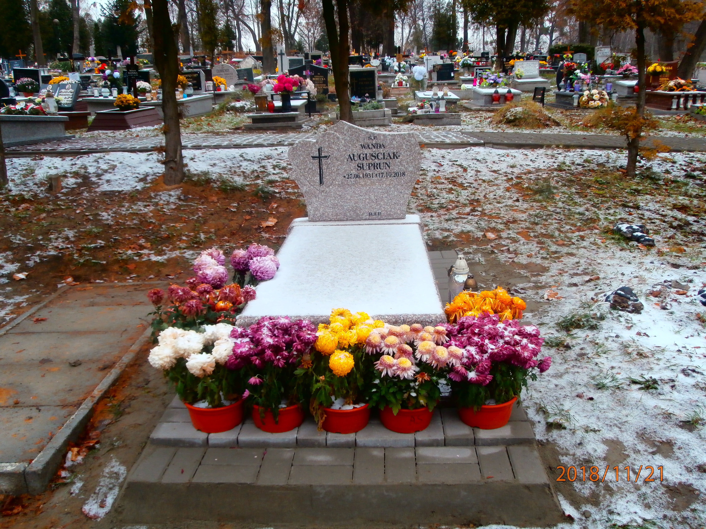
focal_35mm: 30
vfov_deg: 46.8
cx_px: 353
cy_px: 264
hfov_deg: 60.0
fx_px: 612
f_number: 3.5
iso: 125
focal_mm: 5.36
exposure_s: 1/60
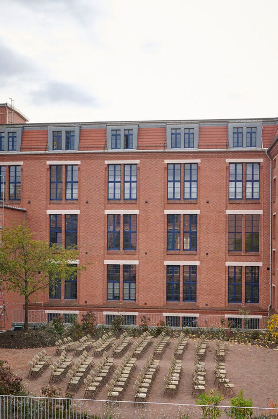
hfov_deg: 29.8
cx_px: 132
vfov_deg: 43.5
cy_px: 244
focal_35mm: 45
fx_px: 522
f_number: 7.1
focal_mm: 35
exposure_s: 1/4000
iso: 2000
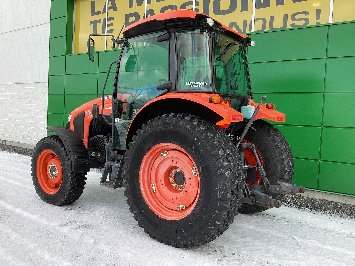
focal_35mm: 31
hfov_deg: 58.4
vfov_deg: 45.4
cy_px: 133
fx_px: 318
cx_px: 178
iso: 25
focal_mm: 3.3
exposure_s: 1/187
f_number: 2.4
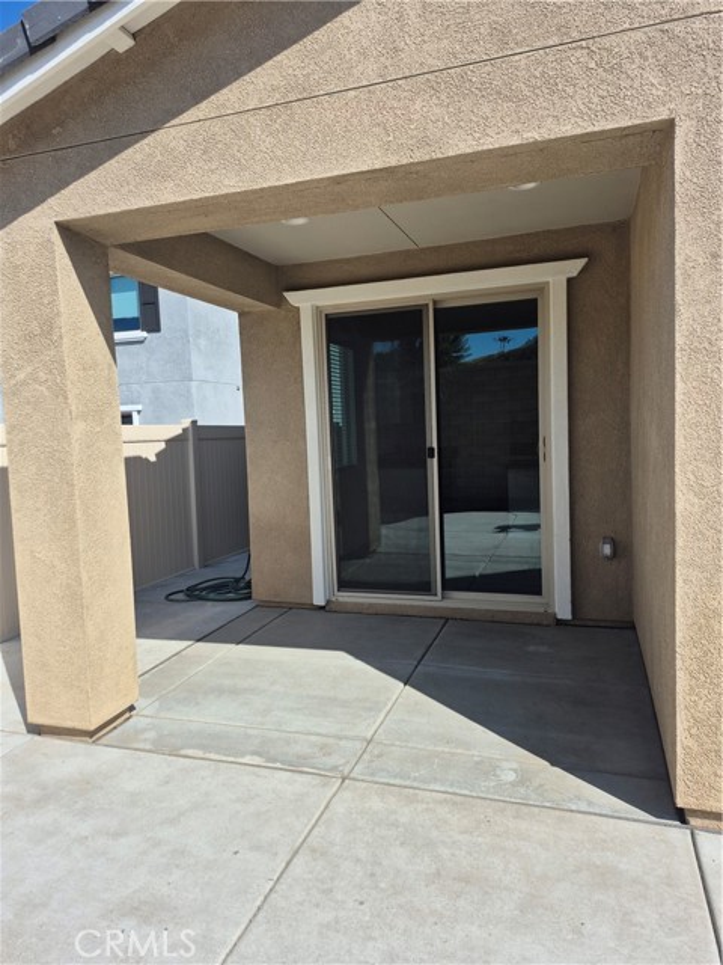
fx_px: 641
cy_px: 482
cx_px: 362
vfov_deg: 73.9
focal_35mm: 23
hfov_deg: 58.9
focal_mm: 5.4
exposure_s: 1/1776
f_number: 1.8
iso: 25
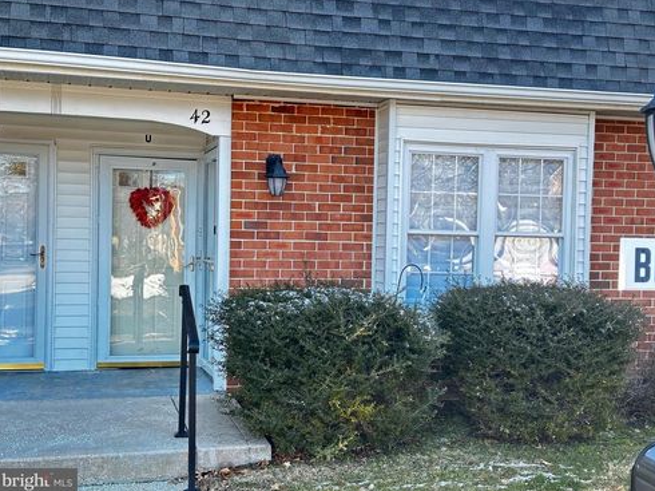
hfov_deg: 38.9
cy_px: 244
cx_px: 330
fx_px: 927
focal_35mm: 49
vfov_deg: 29.7
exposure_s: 1/121
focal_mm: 6.86
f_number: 1.78
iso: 64
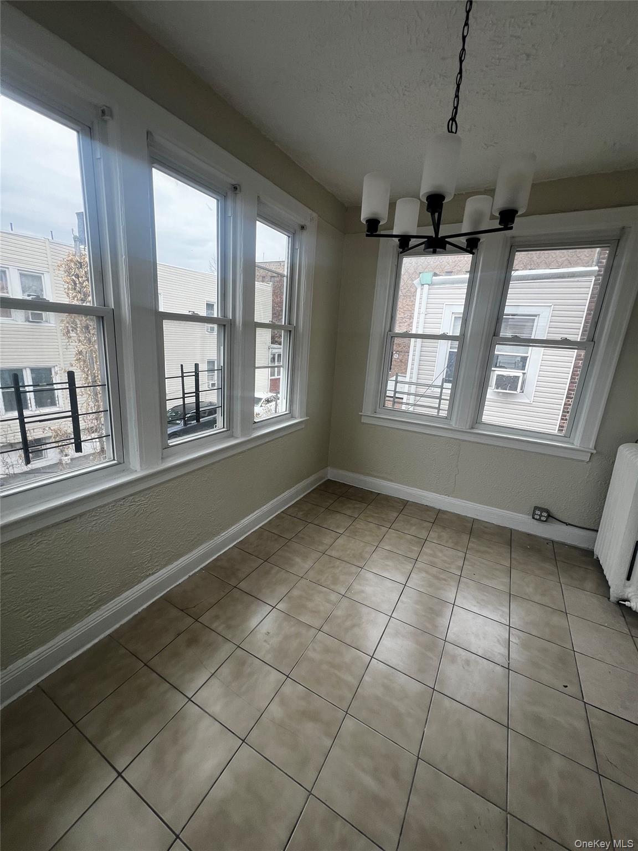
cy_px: 426
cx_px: 319
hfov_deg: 89.9
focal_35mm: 13
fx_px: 319
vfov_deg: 106.2
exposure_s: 1/99
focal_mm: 1.57
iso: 32
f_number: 1.8
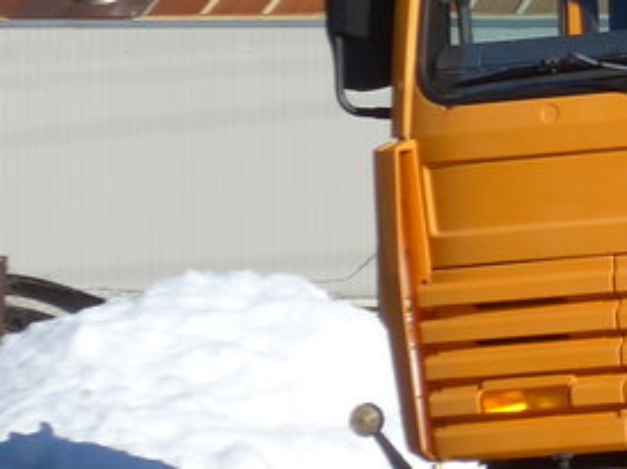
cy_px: 89
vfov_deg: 3.5
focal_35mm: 425
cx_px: 1240
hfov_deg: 4.6
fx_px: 7691
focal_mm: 19.2
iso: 80
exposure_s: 1/800
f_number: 4.7
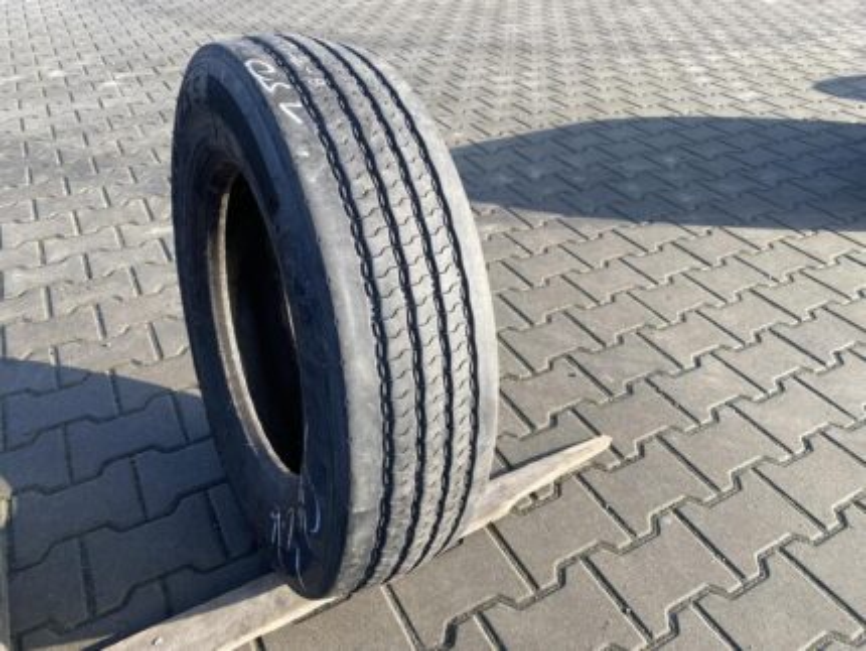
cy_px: 326
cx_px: 433
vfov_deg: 53.1
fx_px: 651
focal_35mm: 26
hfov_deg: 67.3
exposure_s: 1/519
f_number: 1.8
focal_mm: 4.25
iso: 32
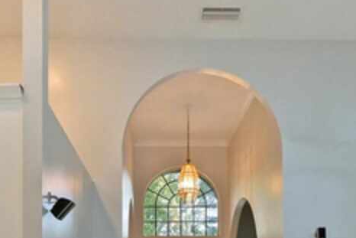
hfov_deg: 48.4
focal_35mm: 40
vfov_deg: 28.9
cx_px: 164
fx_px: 396
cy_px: 286
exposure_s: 1/60
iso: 1600
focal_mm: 7
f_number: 4
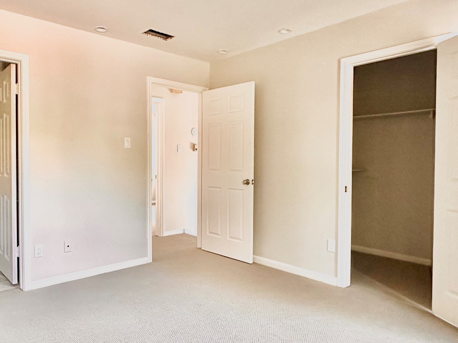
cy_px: 170
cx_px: 193
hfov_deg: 66.9
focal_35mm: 26
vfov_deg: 53.1
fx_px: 344
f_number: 2.2
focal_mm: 2.22
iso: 800
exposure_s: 1/60
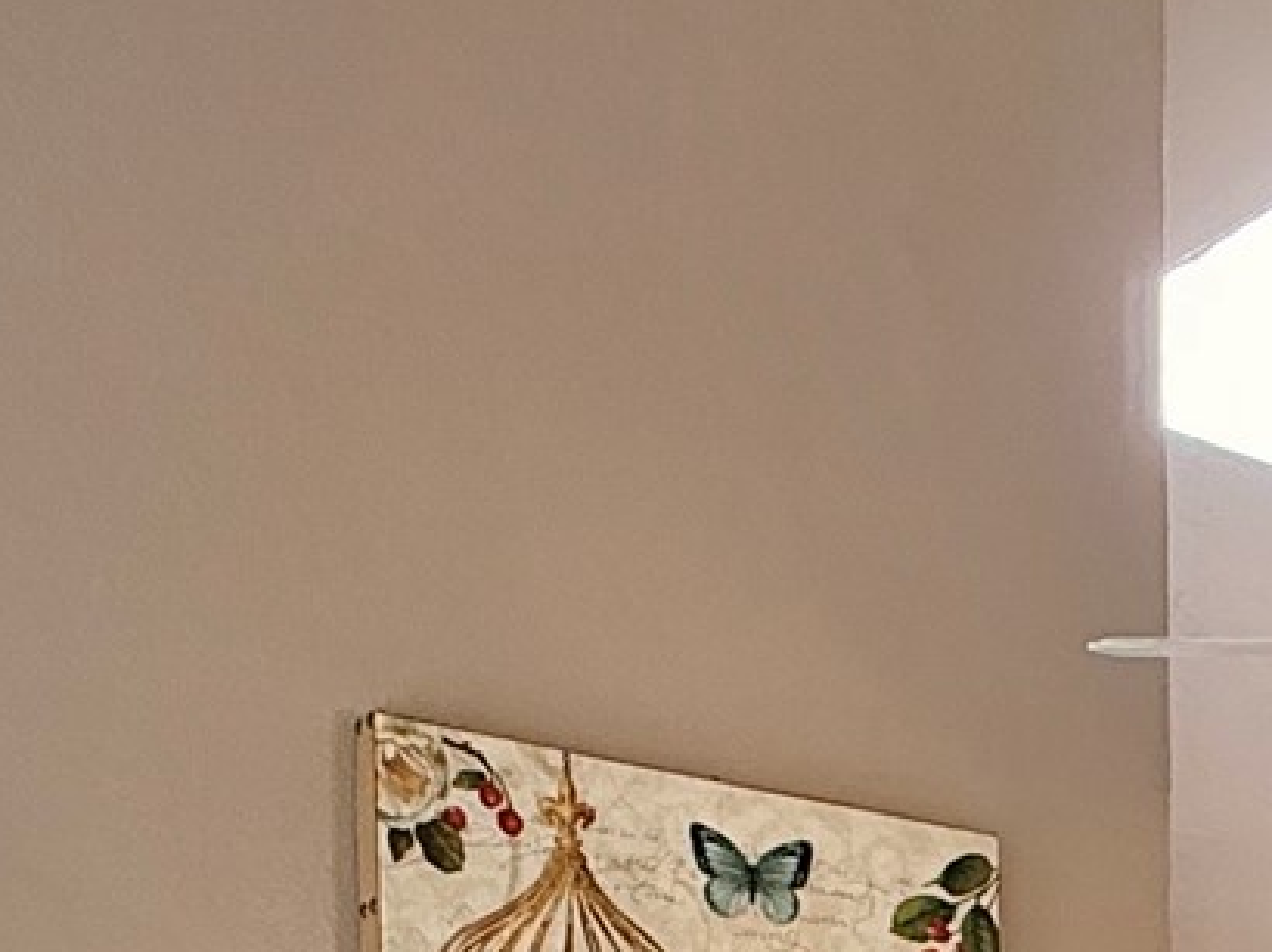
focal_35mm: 70
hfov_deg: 24.8
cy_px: 1523
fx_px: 2571
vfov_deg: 18.1
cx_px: 1576
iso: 200
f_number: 2.2
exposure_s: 1/120
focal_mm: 2.22
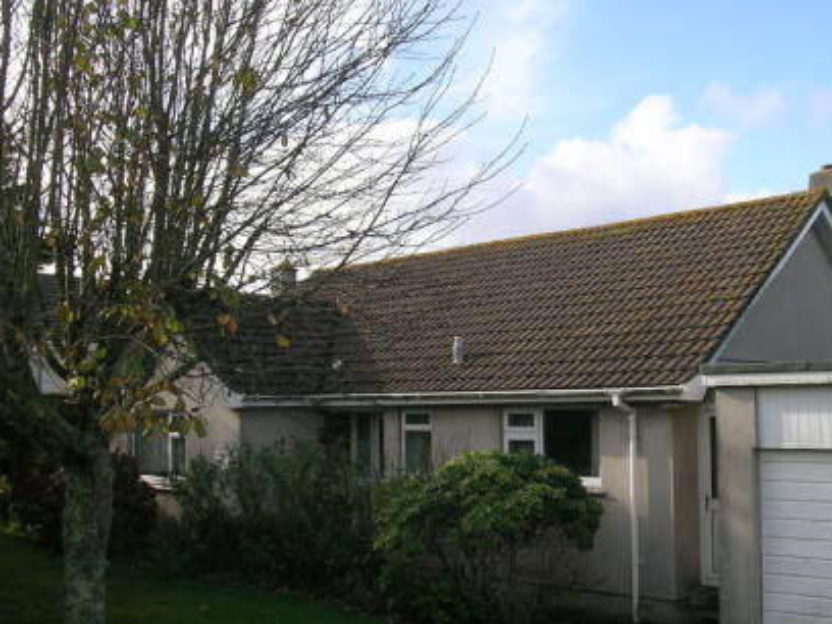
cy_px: 329
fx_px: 961
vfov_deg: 35.9
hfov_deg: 46.6
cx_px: 478
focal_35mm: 40
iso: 50
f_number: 5.6
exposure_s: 1/129
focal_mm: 5.8
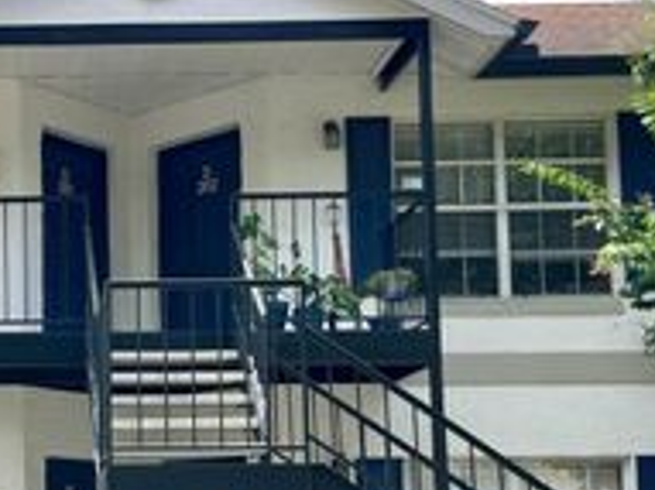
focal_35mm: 68
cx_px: 17
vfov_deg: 21.2
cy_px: 416
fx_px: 1286
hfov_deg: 27.1
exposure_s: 1/734
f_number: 1.6
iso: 32
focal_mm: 4.2
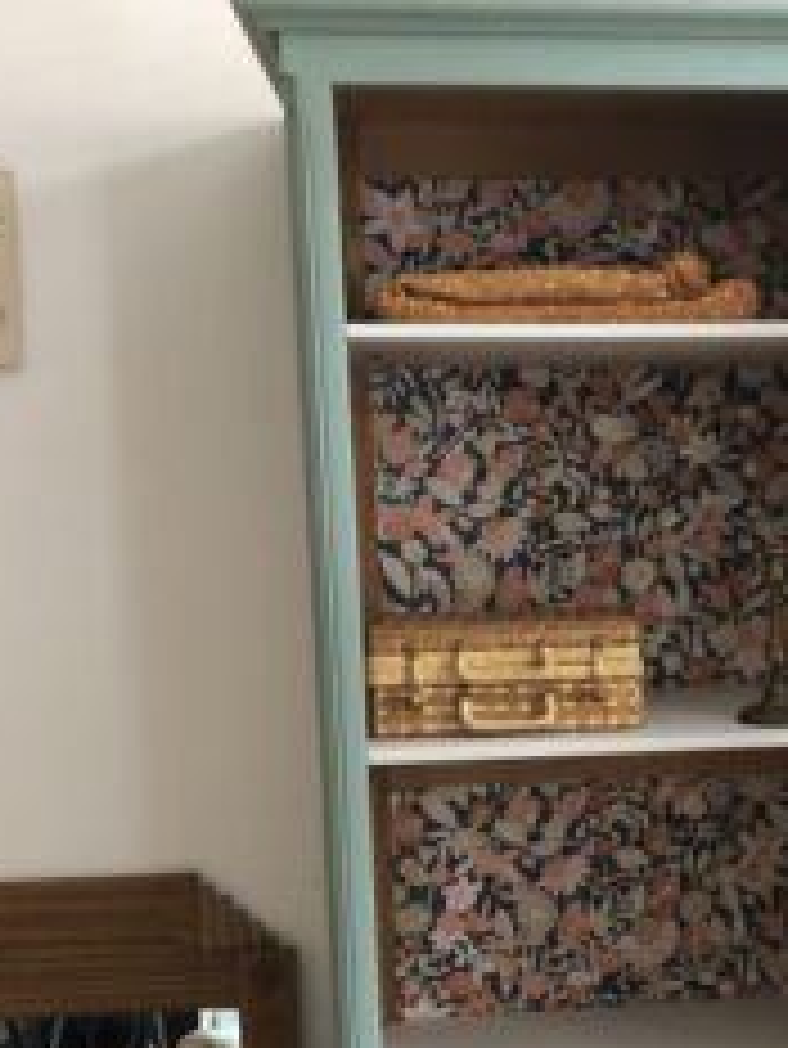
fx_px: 1456
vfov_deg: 39.3
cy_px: 675
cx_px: 644
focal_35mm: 48
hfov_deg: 29.5
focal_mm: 4
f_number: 1.8
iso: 80
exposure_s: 1/4
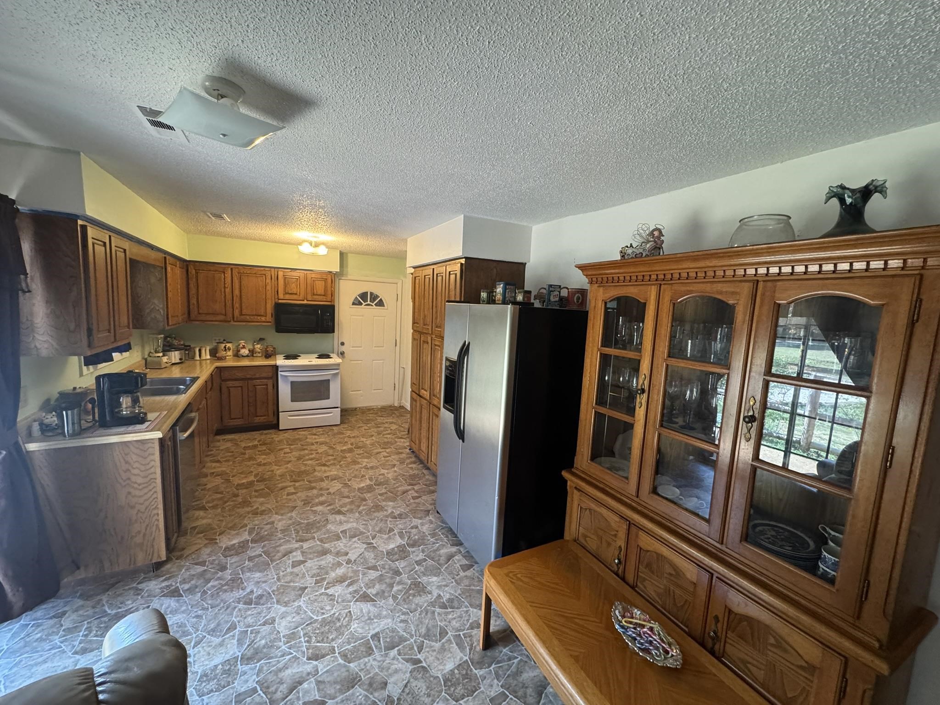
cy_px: 352
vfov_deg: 85.7
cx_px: 470
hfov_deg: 102.1
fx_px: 380
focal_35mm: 14
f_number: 2.2
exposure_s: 1/120
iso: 320
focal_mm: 2.22
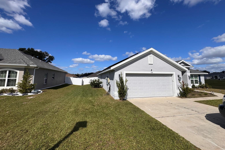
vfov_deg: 76.9
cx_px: 111
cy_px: 65
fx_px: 94
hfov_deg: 100.4
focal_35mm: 15
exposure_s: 1/3906
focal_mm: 2.22
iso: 40
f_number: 2.2
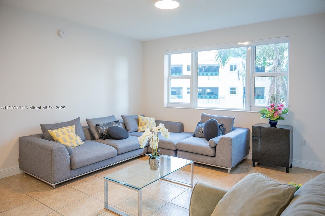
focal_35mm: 24
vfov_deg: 53.0
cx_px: 162
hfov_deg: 73.8
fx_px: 216
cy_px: 108
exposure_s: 1/80
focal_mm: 24
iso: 1000
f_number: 4
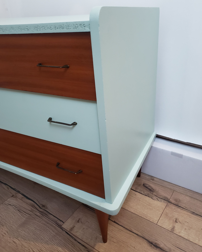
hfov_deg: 51.5
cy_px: 117
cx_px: 103
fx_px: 209
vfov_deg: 62.1
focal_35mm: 28
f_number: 1.5
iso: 320
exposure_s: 1/25
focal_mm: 4.3
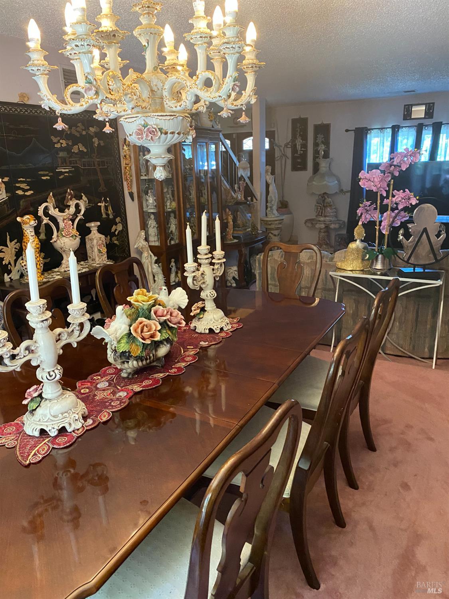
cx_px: 224
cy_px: 300
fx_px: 450
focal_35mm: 26
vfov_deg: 67.3
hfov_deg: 53.1
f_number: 1.8
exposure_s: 1/60
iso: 500
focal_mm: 4.25
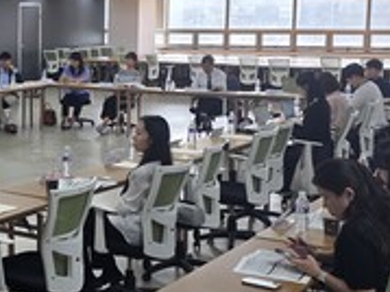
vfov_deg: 19.1
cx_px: 4
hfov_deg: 24.3
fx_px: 867
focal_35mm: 77
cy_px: 126
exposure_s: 1/120
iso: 50
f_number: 1.7
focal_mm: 6.25
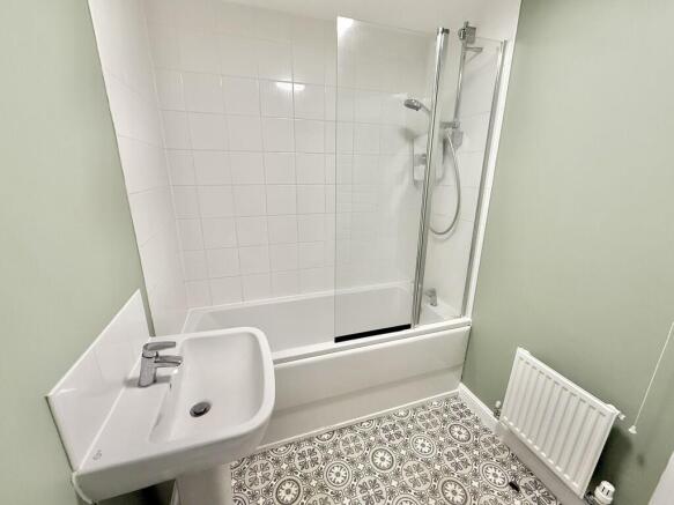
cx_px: 337
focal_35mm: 14
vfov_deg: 85.7
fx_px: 273
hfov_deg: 102.1
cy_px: 252
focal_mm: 2.22
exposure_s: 1/100
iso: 250
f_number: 2.2
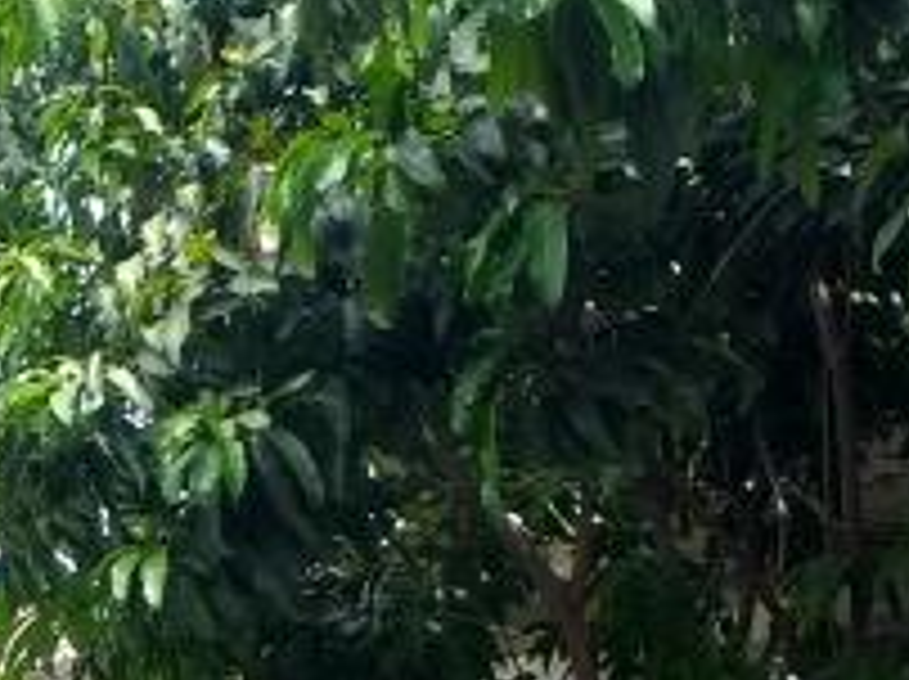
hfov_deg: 14.6
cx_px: -63
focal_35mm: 132
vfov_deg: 10.5
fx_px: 3462
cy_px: 1270
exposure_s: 1/695
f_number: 1.9
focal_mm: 3.6
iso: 40
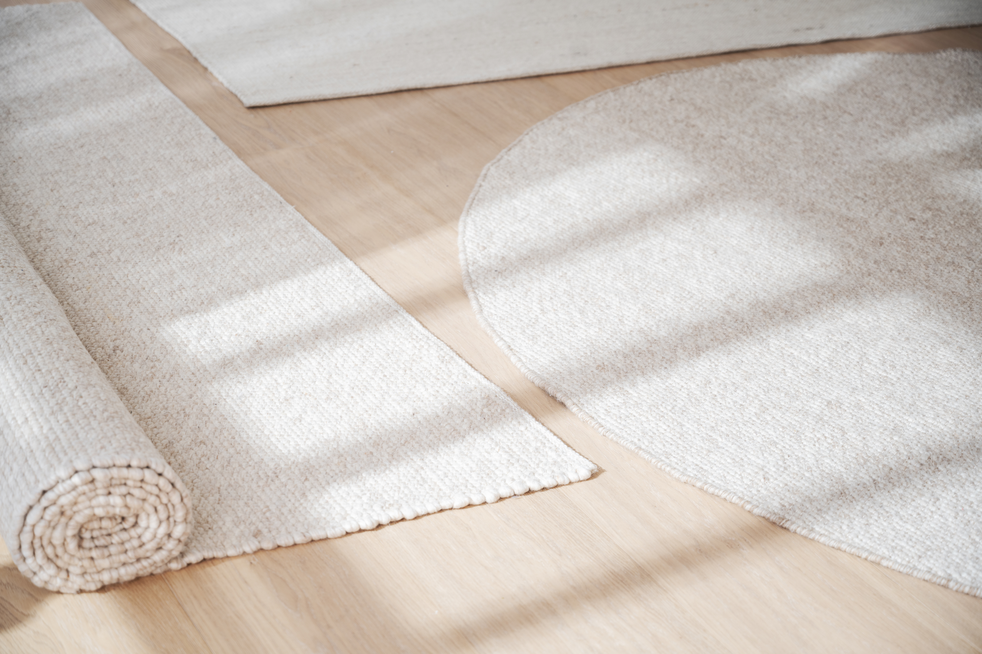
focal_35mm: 68
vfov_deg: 20.0
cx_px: 491
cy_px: 327
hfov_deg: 29.7
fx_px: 1855
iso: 160
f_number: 4
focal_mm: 68
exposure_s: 1/160
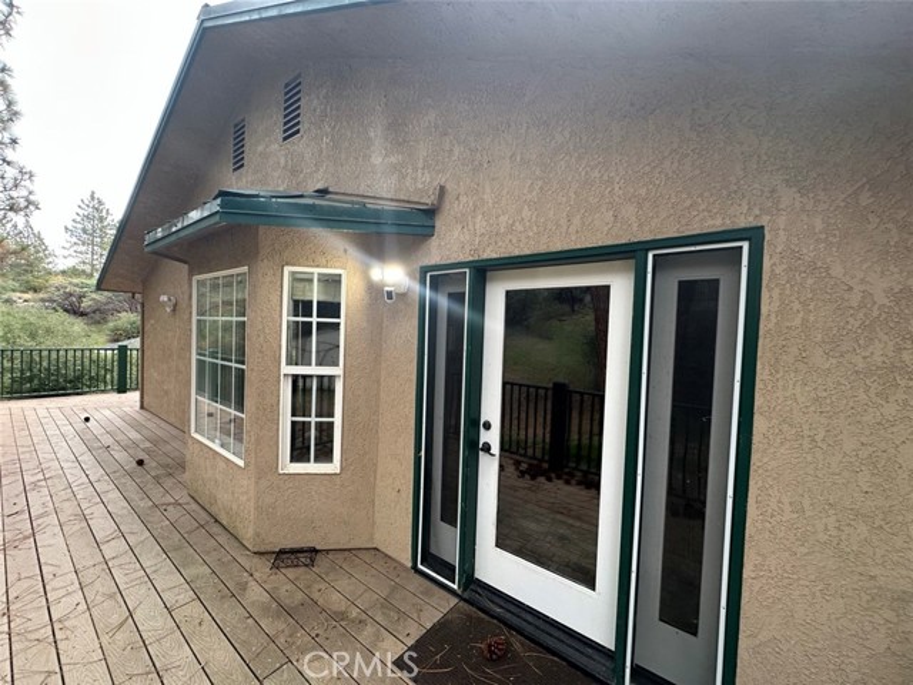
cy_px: 342
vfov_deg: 85.7
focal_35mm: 14
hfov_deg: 102.1
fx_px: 369
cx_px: 456
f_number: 2.2
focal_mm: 2.22
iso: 100
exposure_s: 1/99
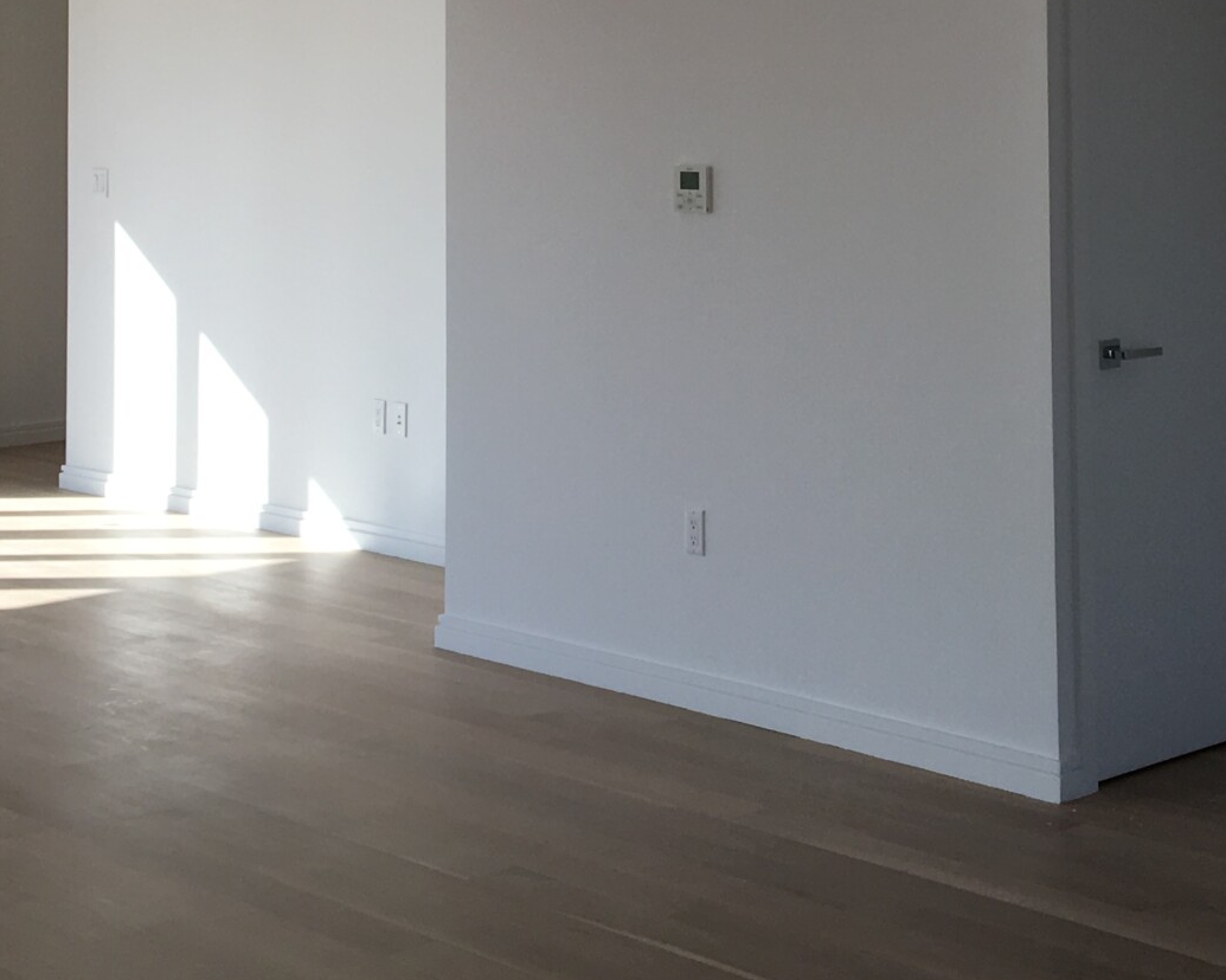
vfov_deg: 21.1
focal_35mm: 70
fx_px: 2540
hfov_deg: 27.0
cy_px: -15
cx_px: 794
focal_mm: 4.15
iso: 25
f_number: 2.2
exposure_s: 1/519
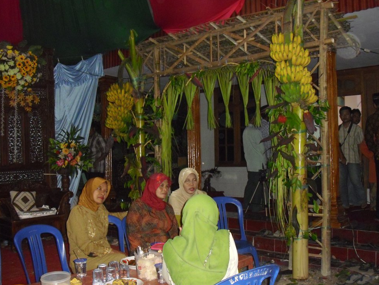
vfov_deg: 36.0
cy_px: 141
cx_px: 196
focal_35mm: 40
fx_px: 438
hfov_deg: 46.8
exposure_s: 1/60
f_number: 2.8
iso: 400
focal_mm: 6.2
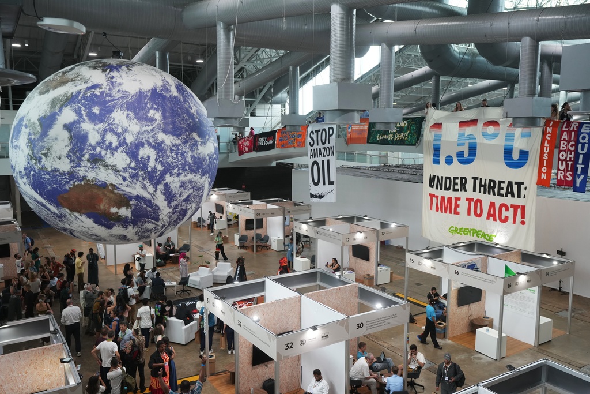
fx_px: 492
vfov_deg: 43.6
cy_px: 197
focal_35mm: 30
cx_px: 295
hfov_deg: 61.9
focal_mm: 30
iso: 800
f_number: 4.5
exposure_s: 1/160
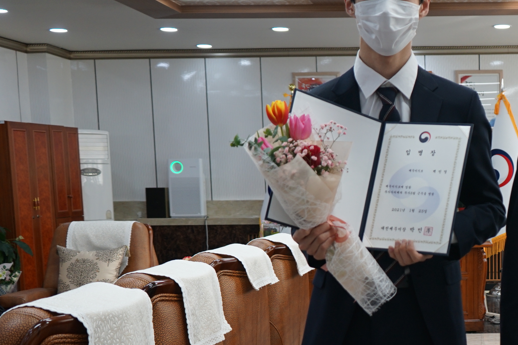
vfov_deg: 19.9
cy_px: 308
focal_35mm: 67
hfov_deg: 28.7
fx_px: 964
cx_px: 485
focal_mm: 29
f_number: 4
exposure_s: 1/60
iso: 320
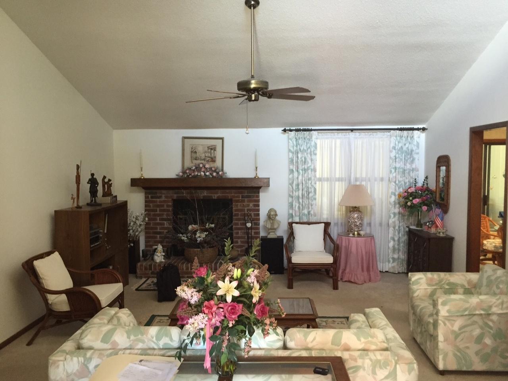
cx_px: 254
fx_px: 426
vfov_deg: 48.2
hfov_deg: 61.7
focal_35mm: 29
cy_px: 190
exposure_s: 1/30
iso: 160
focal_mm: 4.15
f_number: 2.2
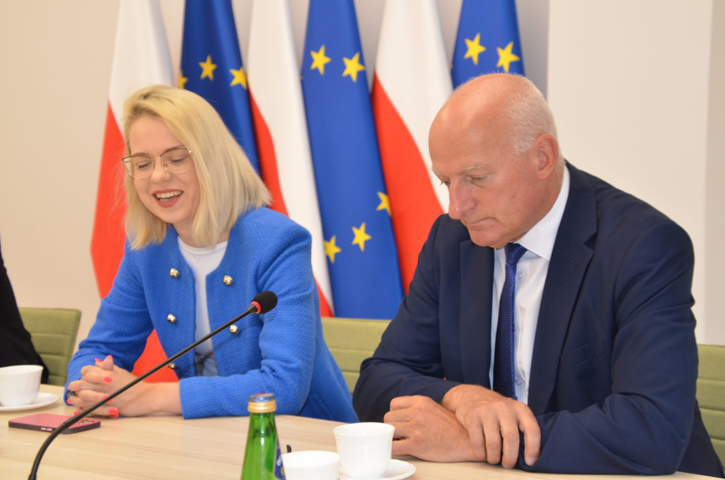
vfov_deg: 19.6
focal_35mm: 69
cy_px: 240
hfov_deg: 29.3
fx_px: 1387
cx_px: 362
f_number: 4.2
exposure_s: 1/60
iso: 450
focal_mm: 46
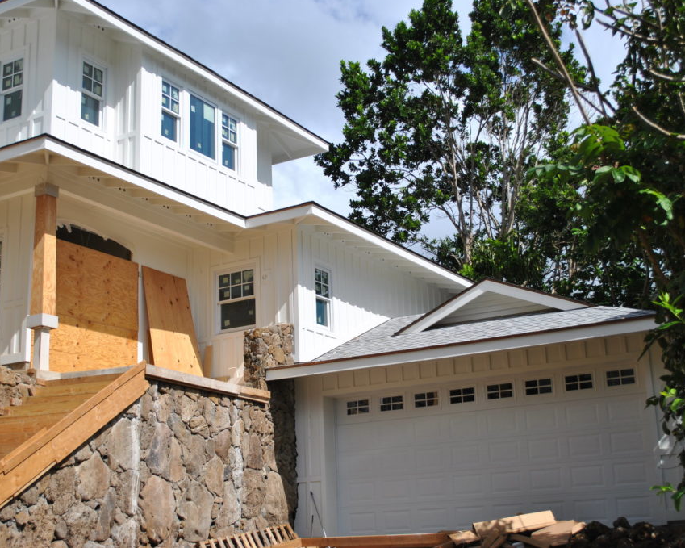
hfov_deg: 36.7
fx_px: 1034
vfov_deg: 29.7
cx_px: 333
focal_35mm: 51
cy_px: 273
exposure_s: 1/1000
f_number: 4.5
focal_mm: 30
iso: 100
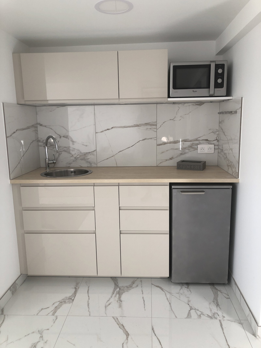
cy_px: 174
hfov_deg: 49.7
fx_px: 281
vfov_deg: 63.4
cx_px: 130
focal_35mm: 28
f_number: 1.8
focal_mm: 3.99
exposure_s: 1/30
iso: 32
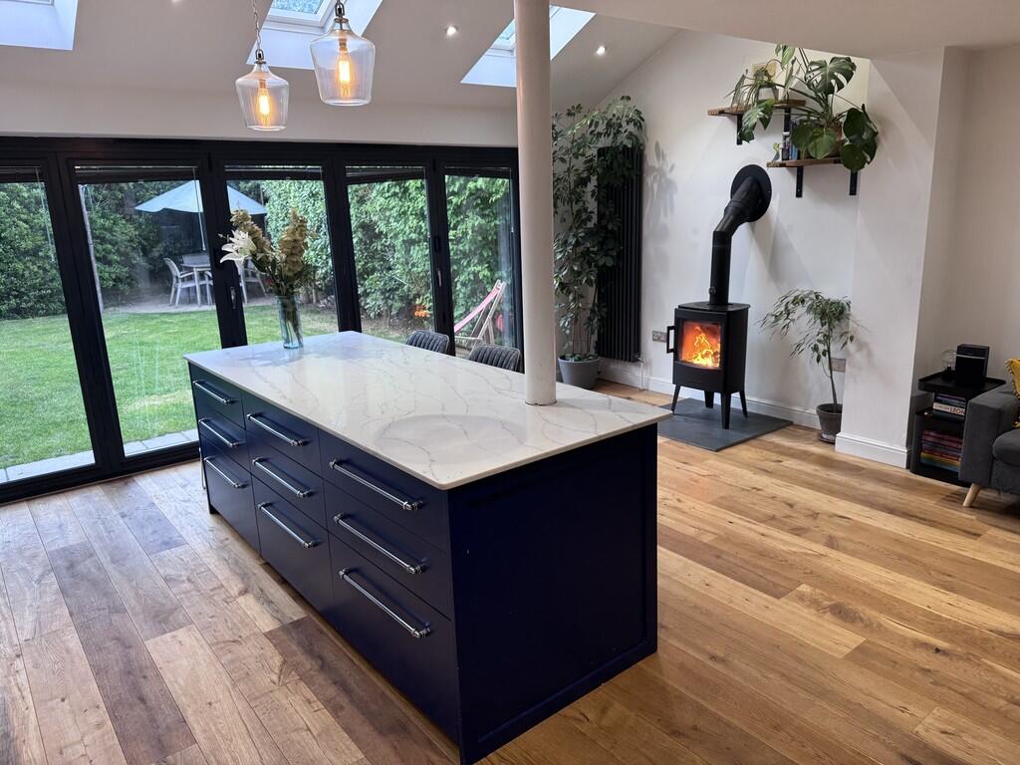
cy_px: 382
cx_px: 510
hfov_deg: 71.6
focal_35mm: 24
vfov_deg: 56.8
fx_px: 707
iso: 160
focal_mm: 6.76
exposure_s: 1/100
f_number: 1.78
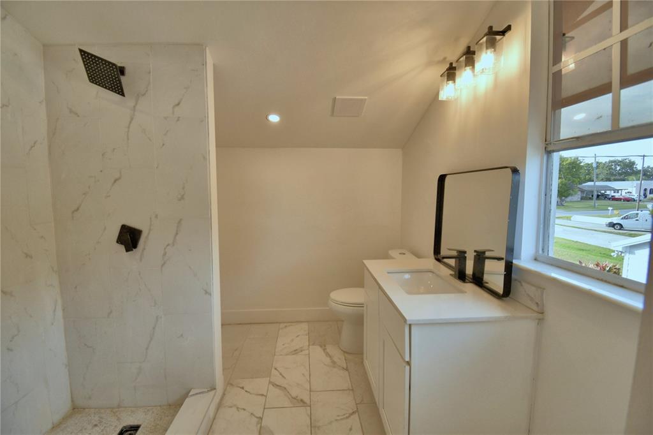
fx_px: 272
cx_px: 326
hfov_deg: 100.4
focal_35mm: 15
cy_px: 218
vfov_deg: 77.3
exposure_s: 1/200
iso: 200
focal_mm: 10
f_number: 4.5
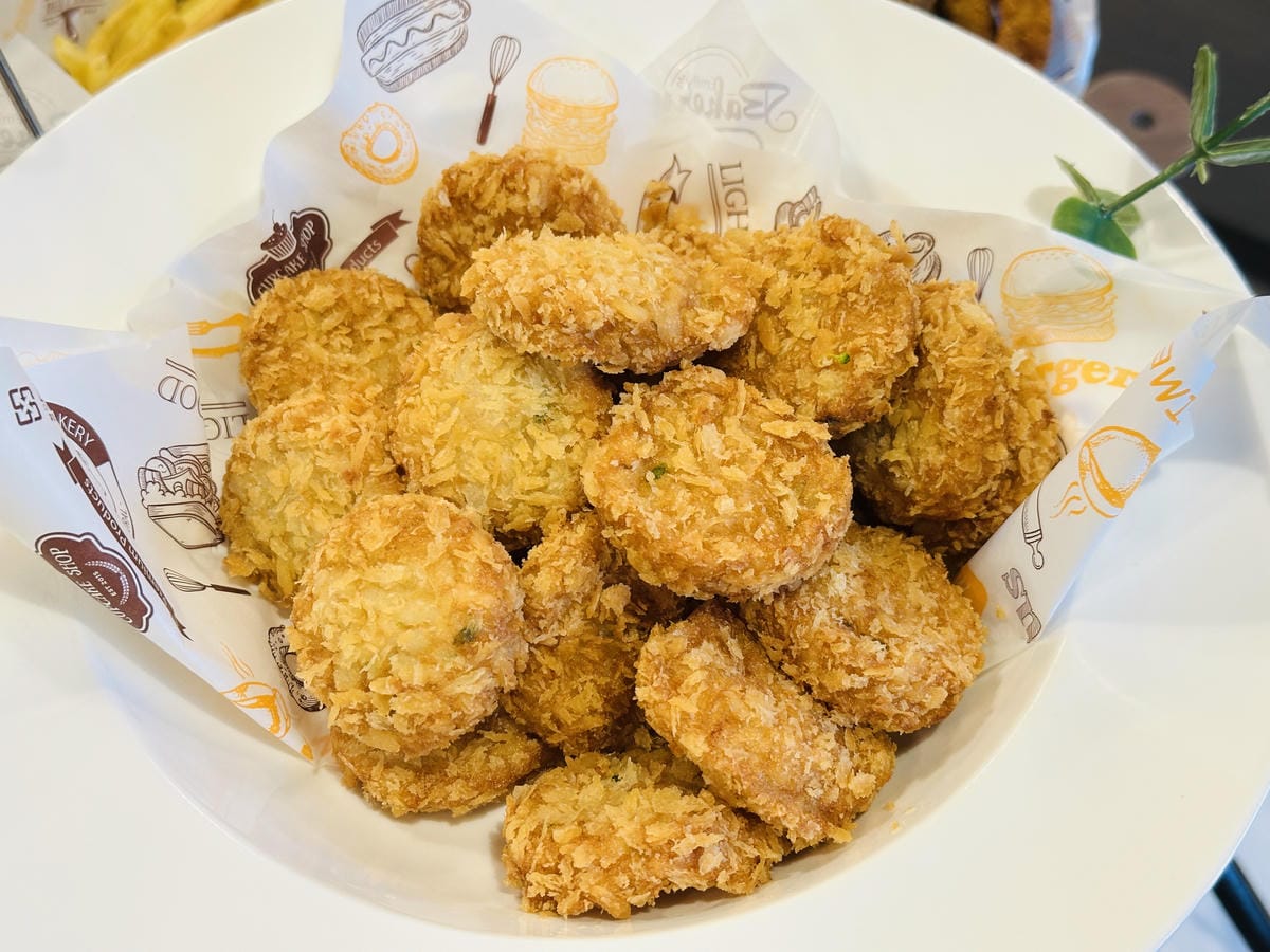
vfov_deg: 30.3
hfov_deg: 39.7
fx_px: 1761
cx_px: 635
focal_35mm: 48
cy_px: 476
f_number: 1.78
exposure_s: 1/60
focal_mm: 6.86
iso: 125
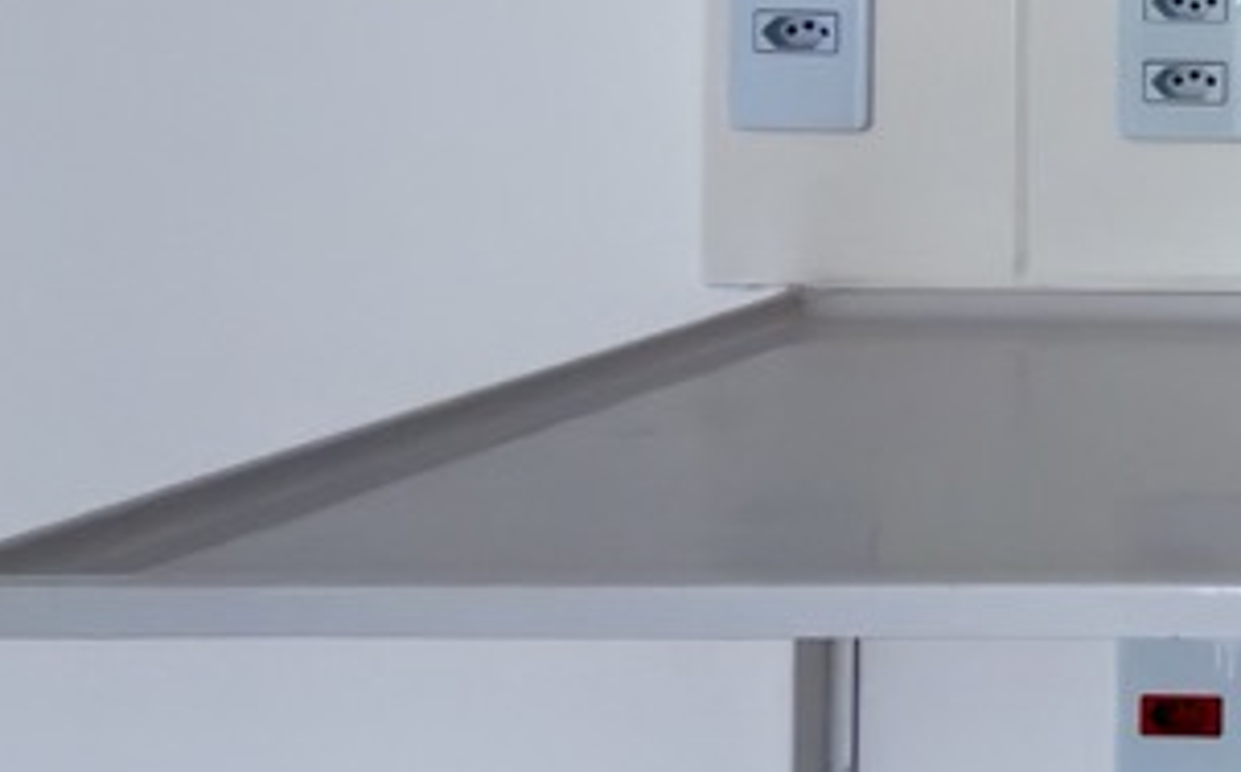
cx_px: 2297
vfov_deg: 19.6
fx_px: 2128
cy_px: -111
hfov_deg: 20.8
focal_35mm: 63
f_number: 2.2
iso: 40
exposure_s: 1/121
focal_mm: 2.22
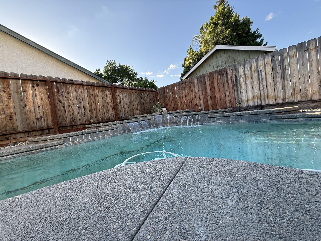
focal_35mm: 14
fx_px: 130
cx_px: 160
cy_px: 120
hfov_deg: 102.1
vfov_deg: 85.7
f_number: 2.2
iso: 64
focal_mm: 2.22
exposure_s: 1/290
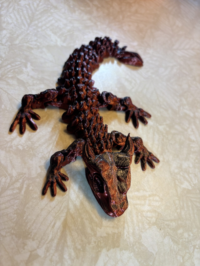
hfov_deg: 53.1
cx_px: 100
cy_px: 133
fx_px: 200
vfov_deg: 67.3
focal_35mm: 26
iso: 80
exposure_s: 1/60
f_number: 1.6
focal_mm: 5.96
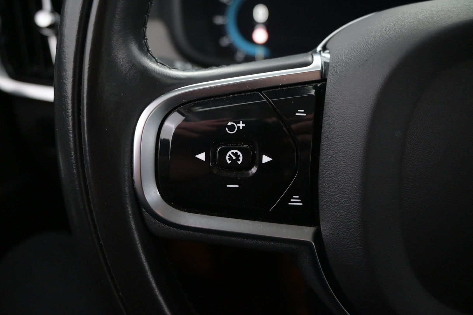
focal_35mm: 30
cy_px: 158
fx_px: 394
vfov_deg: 43.6
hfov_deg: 61.9
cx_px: 236
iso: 2500
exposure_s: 1/40
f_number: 3.8
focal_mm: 20
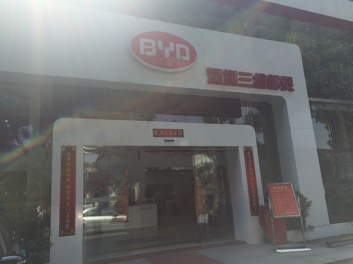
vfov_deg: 48.2
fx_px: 296
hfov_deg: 61.7
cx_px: 176
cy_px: 132
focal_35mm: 29
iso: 32
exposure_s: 1/1001
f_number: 2.2
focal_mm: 4.15
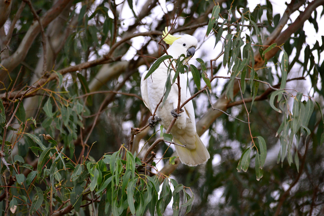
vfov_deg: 2.8
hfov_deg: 4.1
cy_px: 108
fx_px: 4501
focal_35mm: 500
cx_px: 162
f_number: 6.3
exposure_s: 1/250
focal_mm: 500
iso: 2000
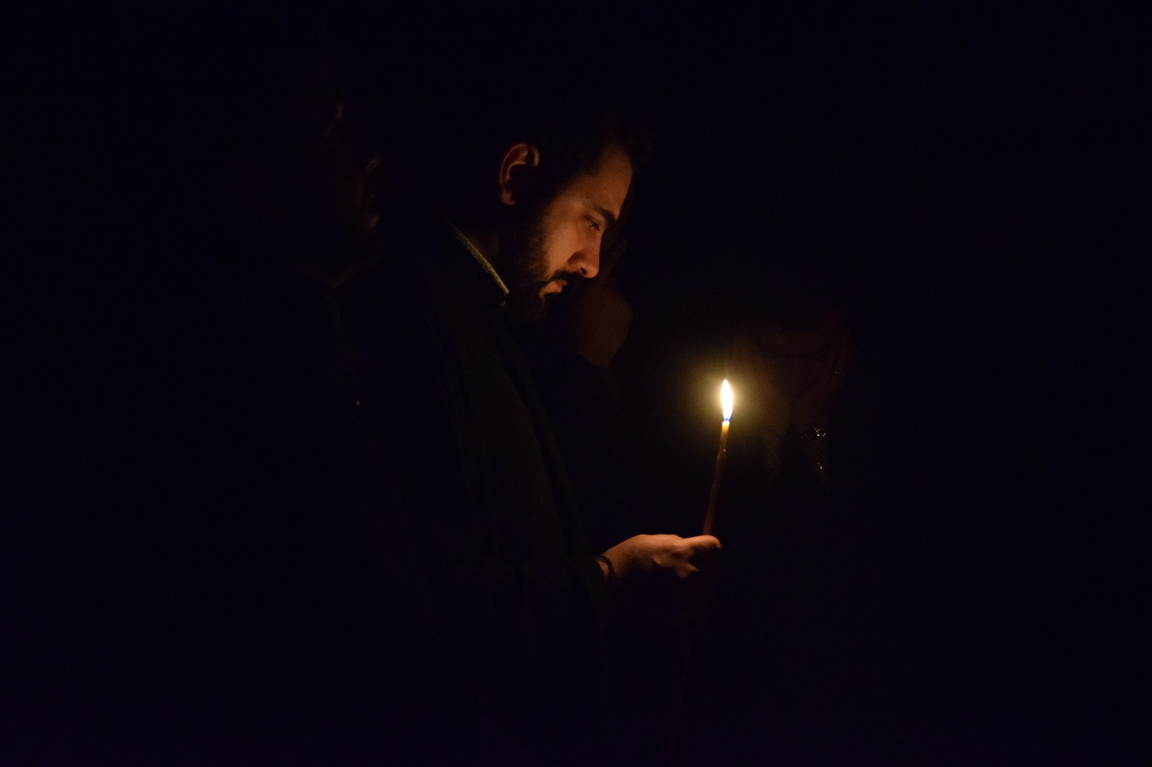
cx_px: 576
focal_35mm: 75
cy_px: 384
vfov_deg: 18.2
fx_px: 2400
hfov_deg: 27.0
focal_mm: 50
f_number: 5
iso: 6400
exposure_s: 1/30
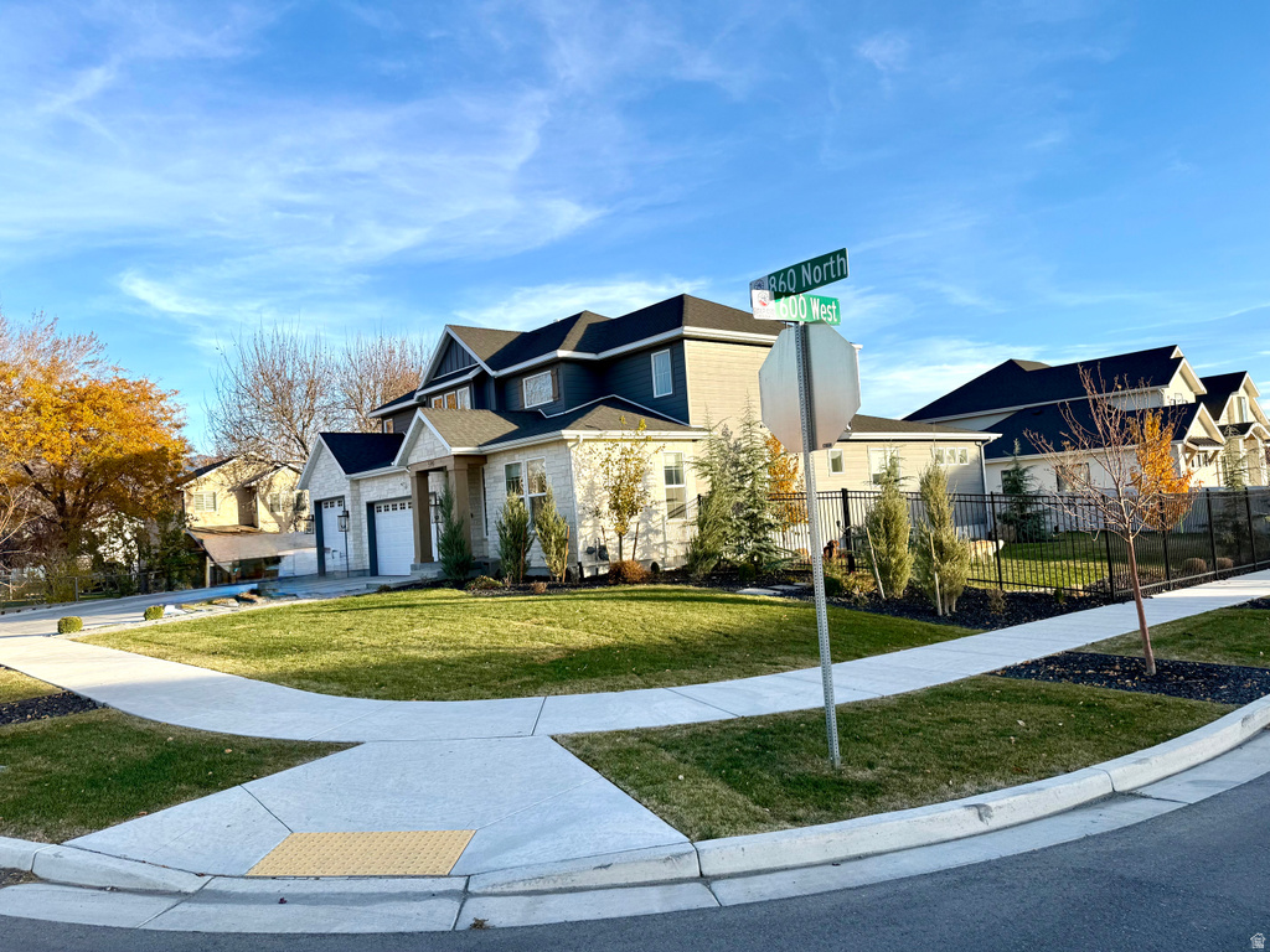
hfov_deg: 71.6
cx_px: 635
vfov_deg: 56.8
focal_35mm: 24
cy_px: 476
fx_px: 881
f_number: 1.78
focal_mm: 6.76
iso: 80
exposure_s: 1/2000
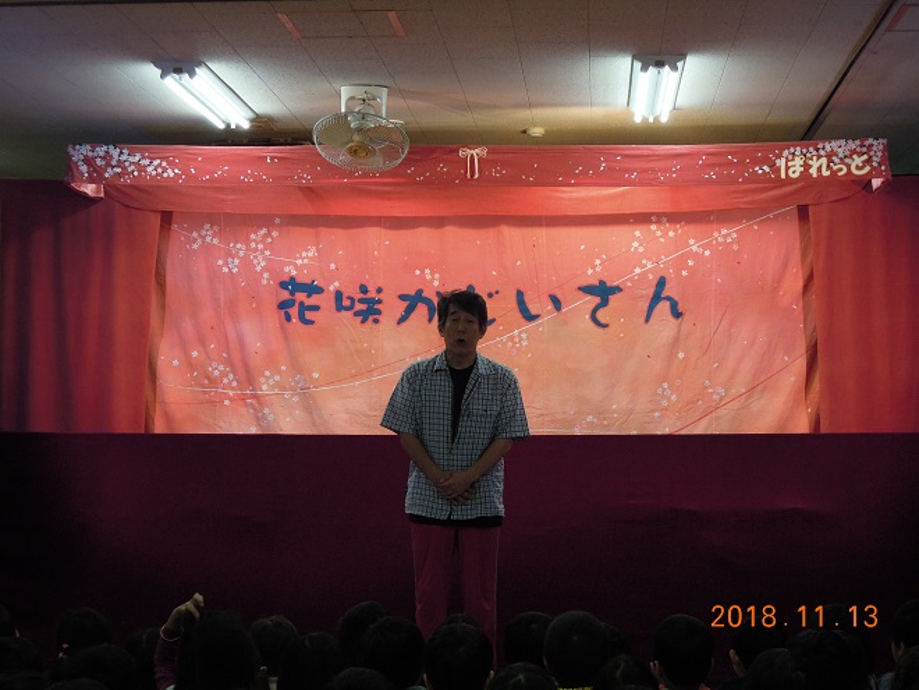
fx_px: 1858
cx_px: 460
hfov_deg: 27.8
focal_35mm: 70
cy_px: 345
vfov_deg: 21.0
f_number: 4.5
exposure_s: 1/80
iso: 400
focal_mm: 12.5
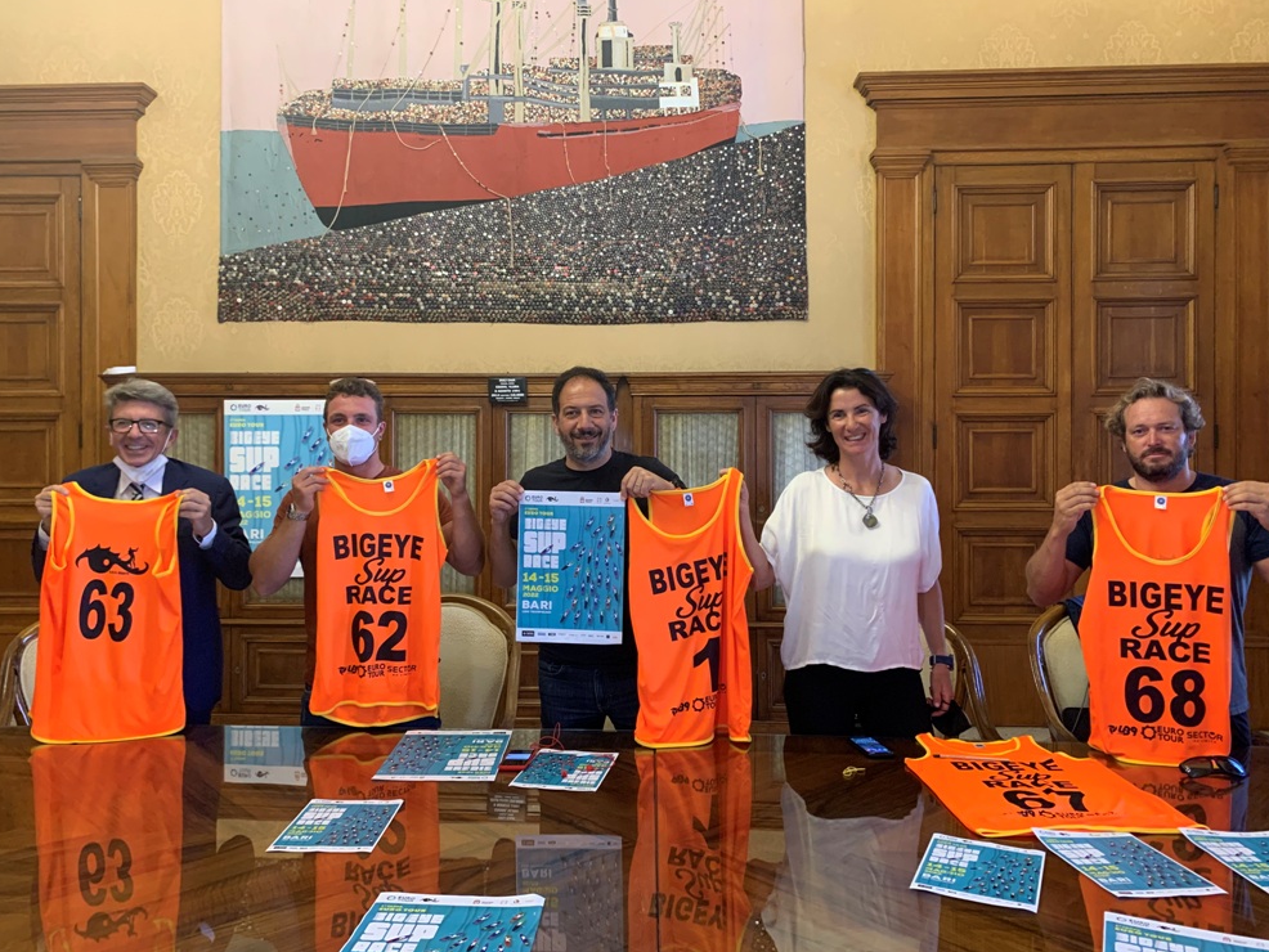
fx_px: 990
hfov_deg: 65.3
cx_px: 618
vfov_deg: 51.4
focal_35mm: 27
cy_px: 459
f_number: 1.8
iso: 400
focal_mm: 4.25
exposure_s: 1/56
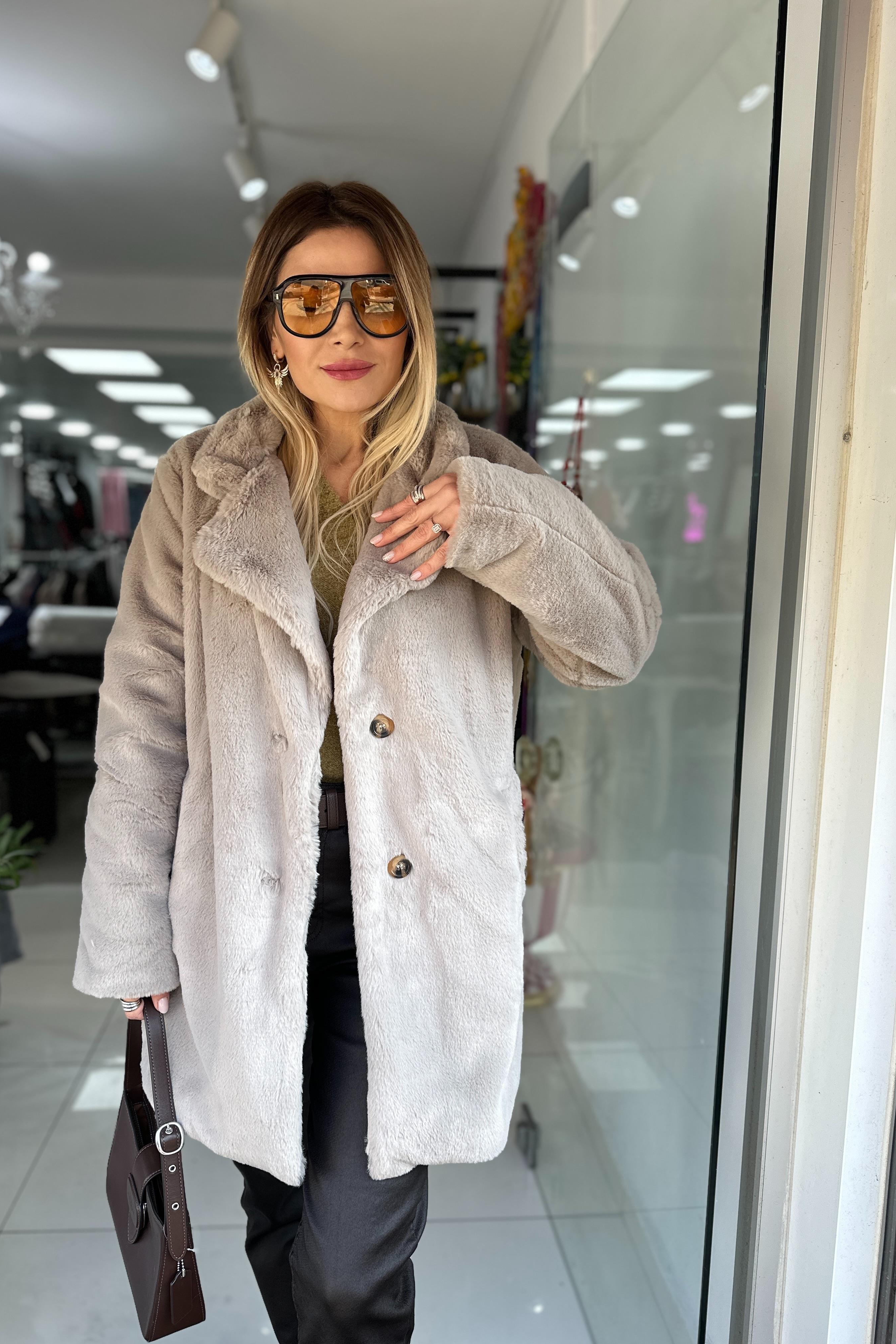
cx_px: 413
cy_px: 672
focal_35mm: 25
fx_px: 933
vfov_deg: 71.5
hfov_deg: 51.2
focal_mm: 6.86
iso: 80
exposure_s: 1/282
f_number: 1.78
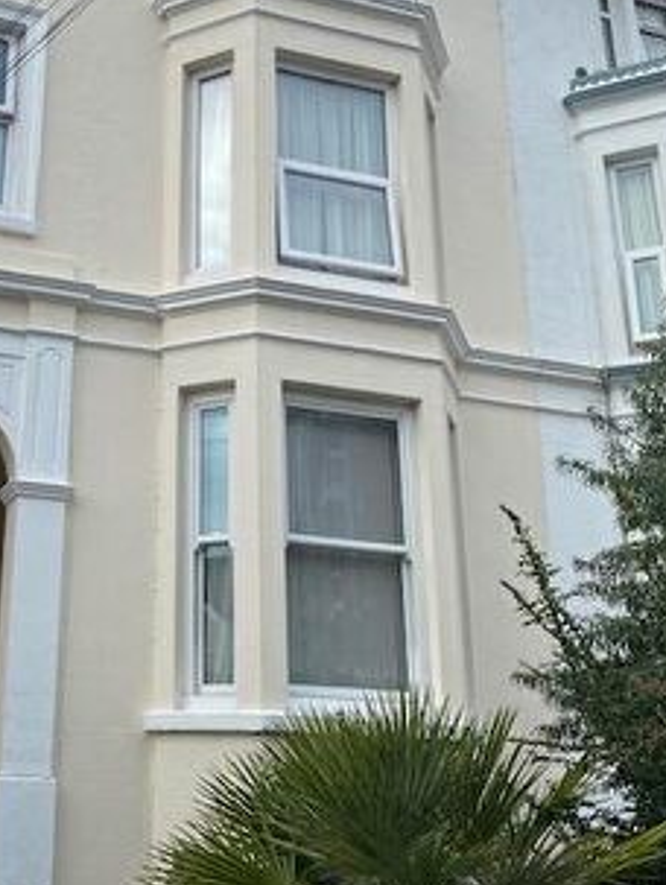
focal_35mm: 45
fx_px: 1152
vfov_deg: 41.9
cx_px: 134
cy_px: 361
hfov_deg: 31.4
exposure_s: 1/1206
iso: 32
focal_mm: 4.25
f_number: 1.8
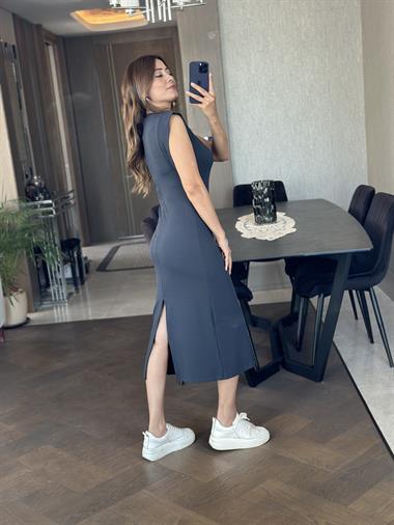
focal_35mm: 48
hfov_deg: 30.3
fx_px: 728
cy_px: 262
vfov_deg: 39.6
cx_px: 197
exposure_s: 1/60
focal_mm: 6.86
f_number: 1.78
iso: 160
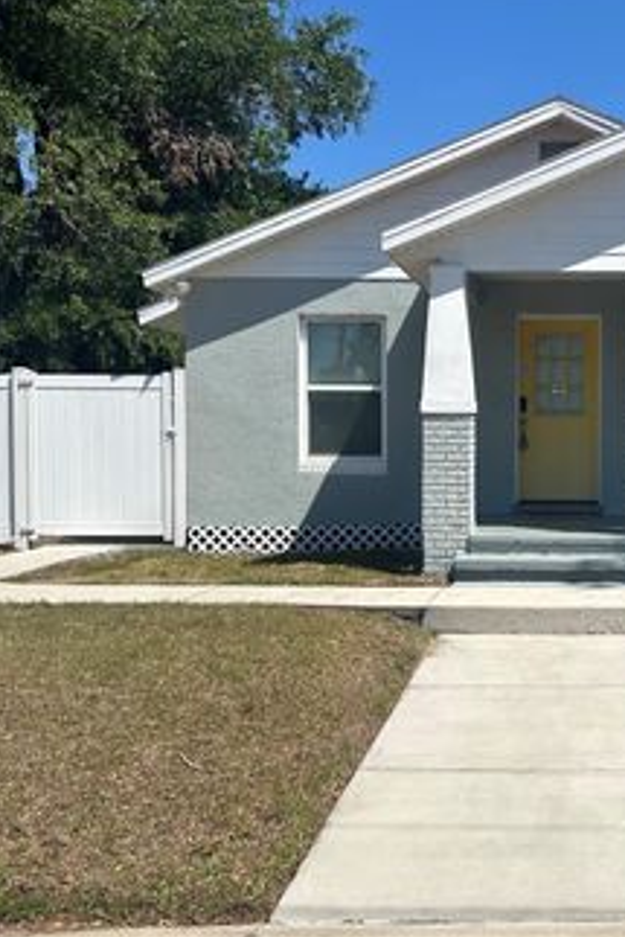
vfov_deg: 46.4
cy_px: 482
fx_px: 1092
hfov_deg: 30.6
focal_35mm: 42
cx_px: 558
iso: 50
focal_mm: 5.7
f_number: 1.5
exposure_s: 1/5882
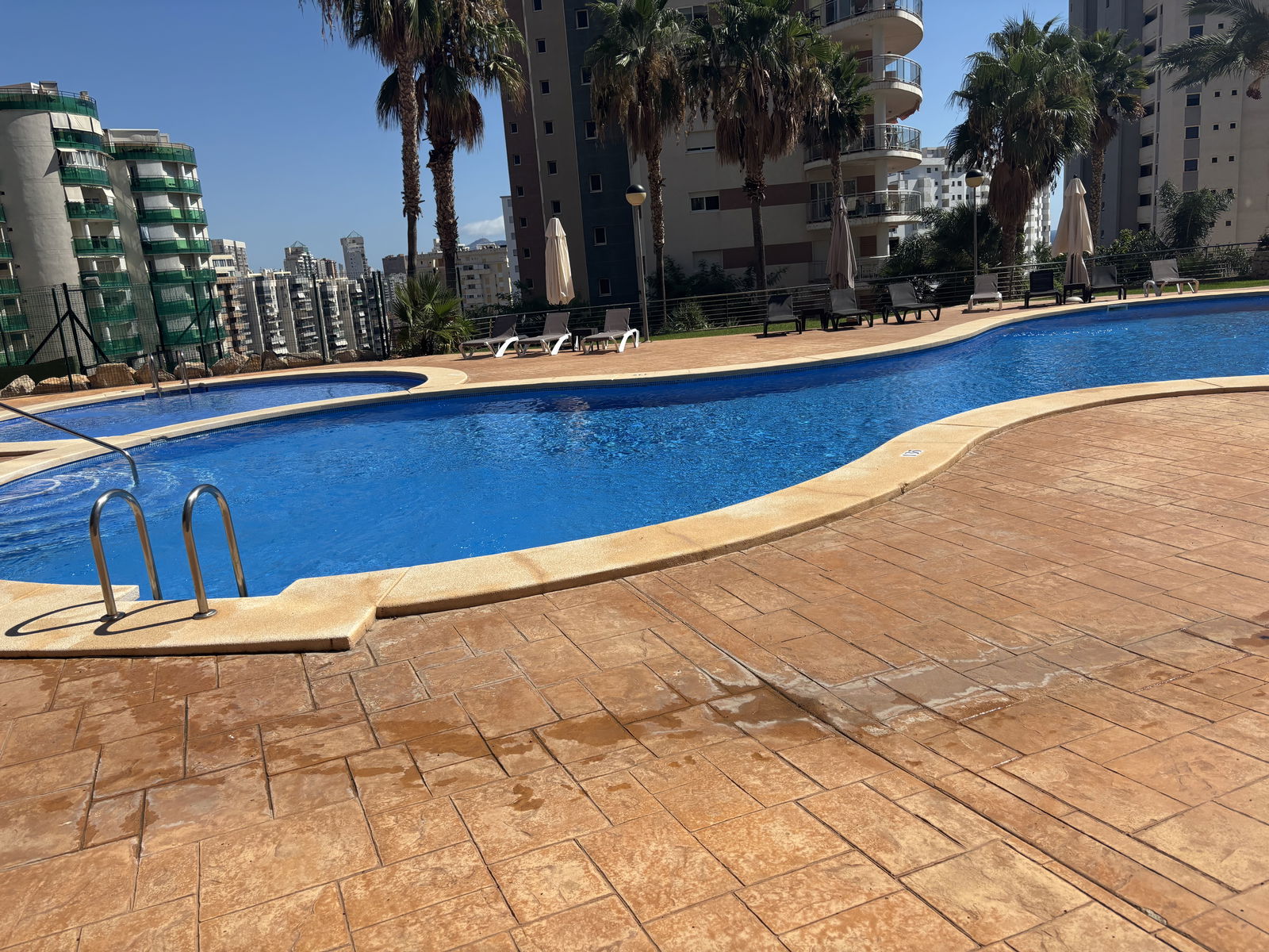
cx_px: 634
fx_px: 953
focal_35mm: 26
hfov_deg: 67.3
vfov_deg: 53.1
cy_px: 476
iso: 50
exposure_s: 1/5952
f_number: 1.6
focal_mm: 5.96
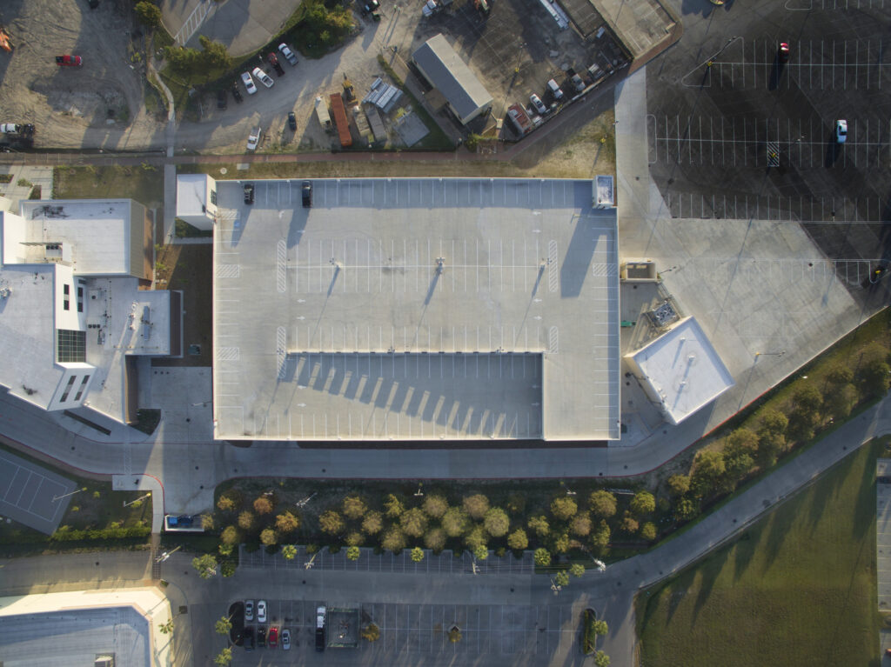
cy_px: 334
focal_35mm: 20
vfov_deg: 65.9
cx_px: 446
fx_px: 515
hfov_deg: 81.8
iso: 100
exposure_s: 1/370
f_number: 2.8
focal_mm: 3.61
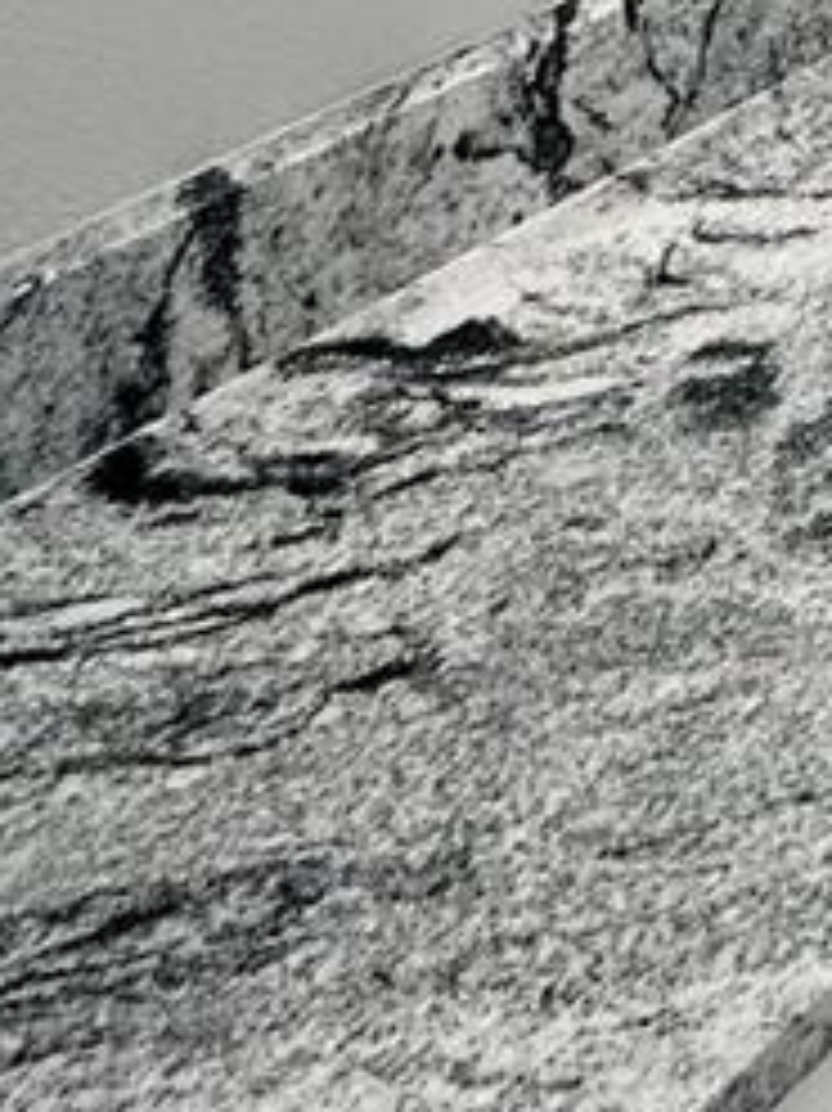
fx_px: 2181
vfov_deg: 20.5
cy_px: -873
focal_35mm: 68
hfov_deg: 15.6
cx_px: 1803
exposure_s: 1/120
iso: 100
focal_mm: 2.22
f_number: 2.2
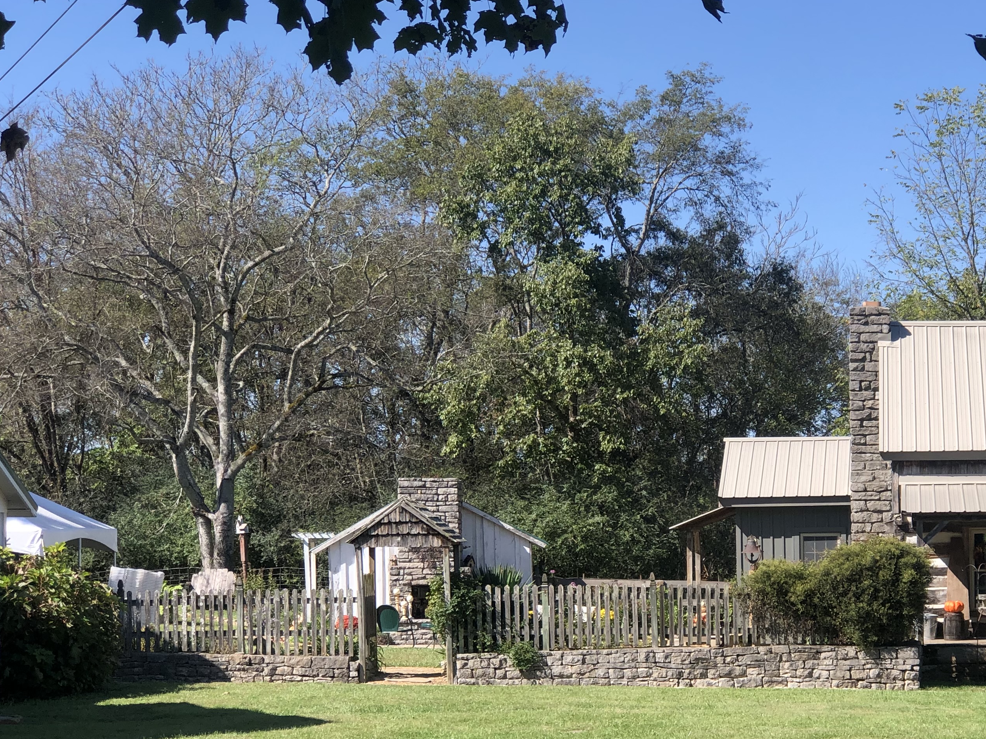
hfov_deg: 21.4
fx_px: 2592
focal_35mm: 91
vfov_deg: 16.2
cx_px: 717
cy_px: 518
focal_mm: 6.6
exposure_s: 1/440
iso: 20
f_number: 2.8
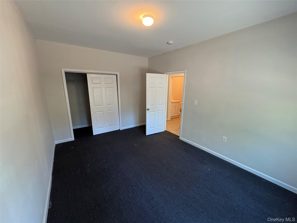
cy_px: 112
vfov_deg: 85.7
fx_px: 120
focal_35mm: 14
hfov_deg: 102.1
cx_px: 148
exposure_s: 1/60
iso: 200
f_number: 2.2
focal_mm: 2.22
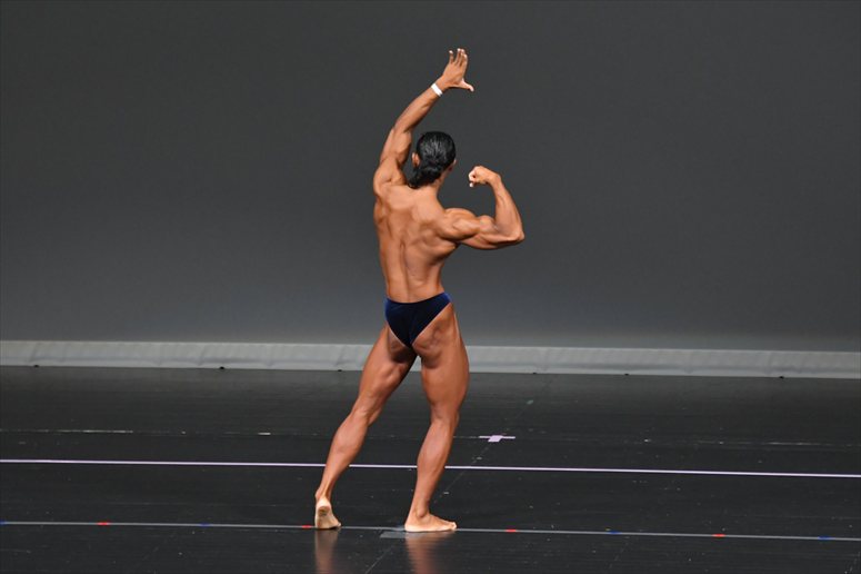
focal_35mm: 285
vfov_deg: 4.8
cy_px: 287
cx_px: 430
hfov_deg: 7.2
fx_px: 6813
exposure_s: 1/400
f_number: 5.6
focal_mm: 190
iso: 4000
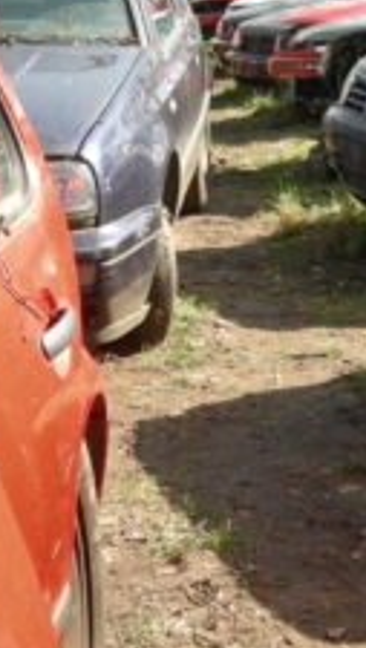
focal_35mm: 82
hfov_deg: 14.6
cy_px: 238
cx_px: 357
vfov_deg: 25.8
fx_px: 1411
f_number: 4.3
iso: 64
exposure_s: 1/120
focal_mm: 7.5
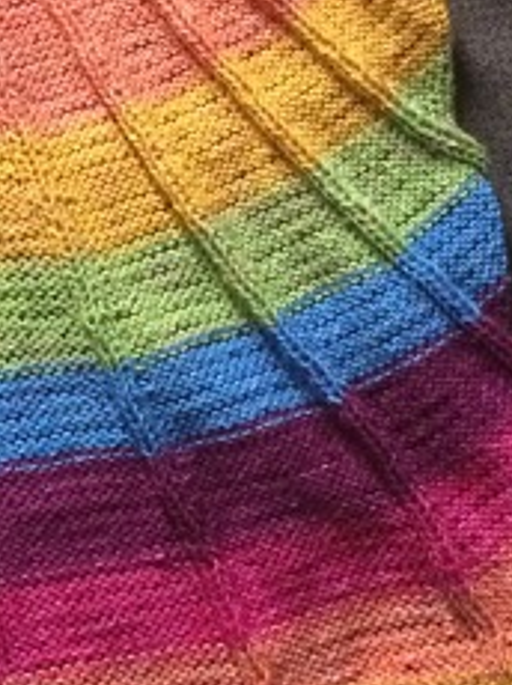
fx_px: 1996
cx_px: -116
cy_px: -18
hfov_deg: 14.1
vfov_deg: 18.9
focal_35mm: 101
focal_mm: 4.15
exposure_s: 1/17
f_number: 2.2
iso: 400
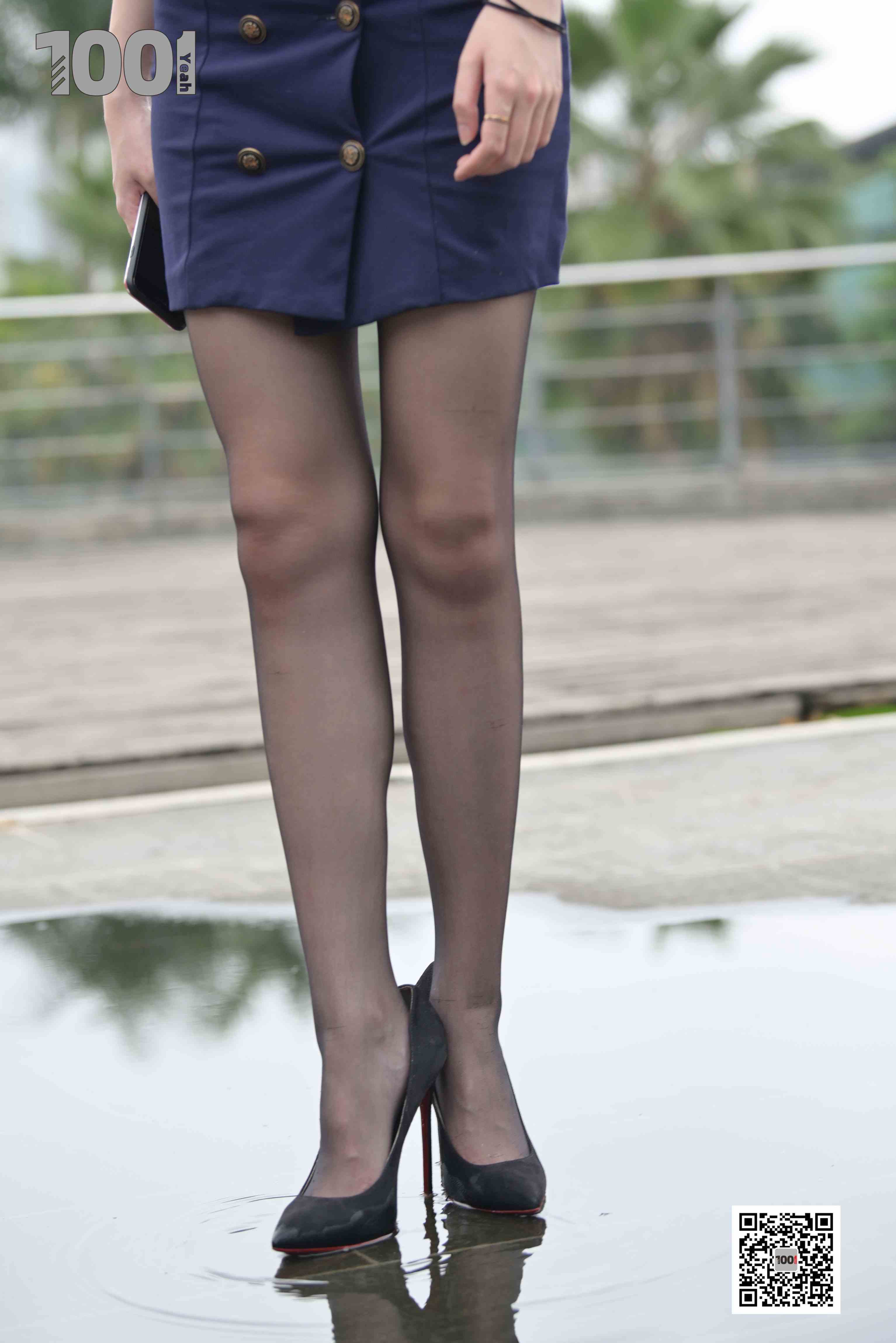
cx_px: 448
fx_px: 3061
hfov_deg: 16.7
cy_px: 672
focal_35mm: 82
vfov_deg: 24.8
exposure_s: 1/320
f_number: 4
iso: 200
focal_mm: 82
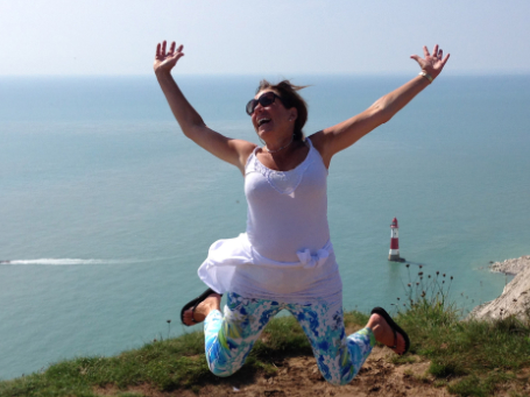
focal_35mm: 58
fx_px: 888
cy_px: 304
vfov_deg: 24.9
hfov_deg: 33.1
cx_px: 327
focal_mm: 4.1
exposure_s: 1/2463
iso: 50
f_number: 2.4
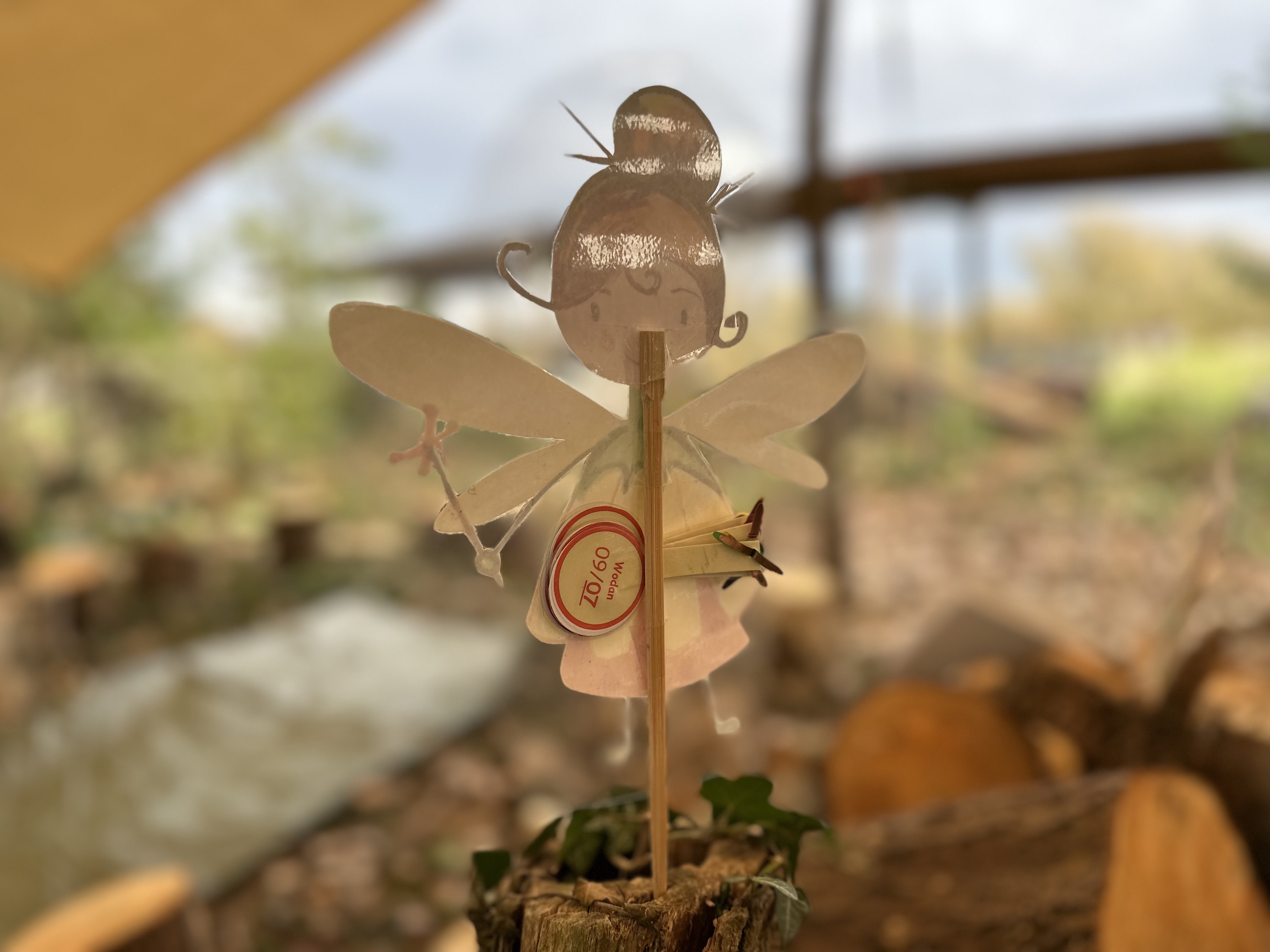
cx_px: 635
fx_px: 881
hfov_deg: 71.6
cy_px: 476
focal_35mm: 24
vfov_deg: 56.8
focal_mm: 6.86
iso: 80
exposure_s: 1/361
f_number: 1.78
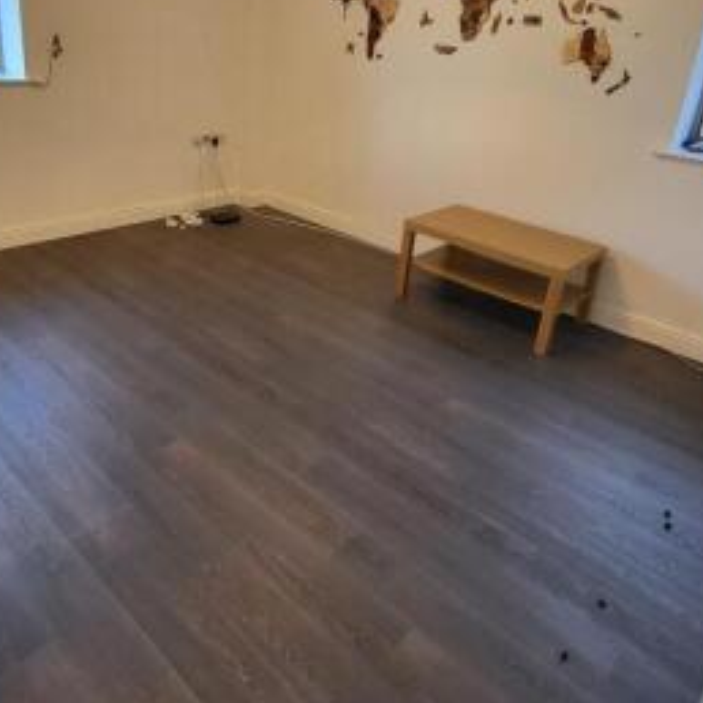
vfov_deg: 60.0
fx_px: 597
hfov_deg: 60.8
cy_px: 257
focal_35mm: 26
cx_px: 317
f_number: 2.2
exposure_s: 1/50
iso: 125
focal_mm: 1.74
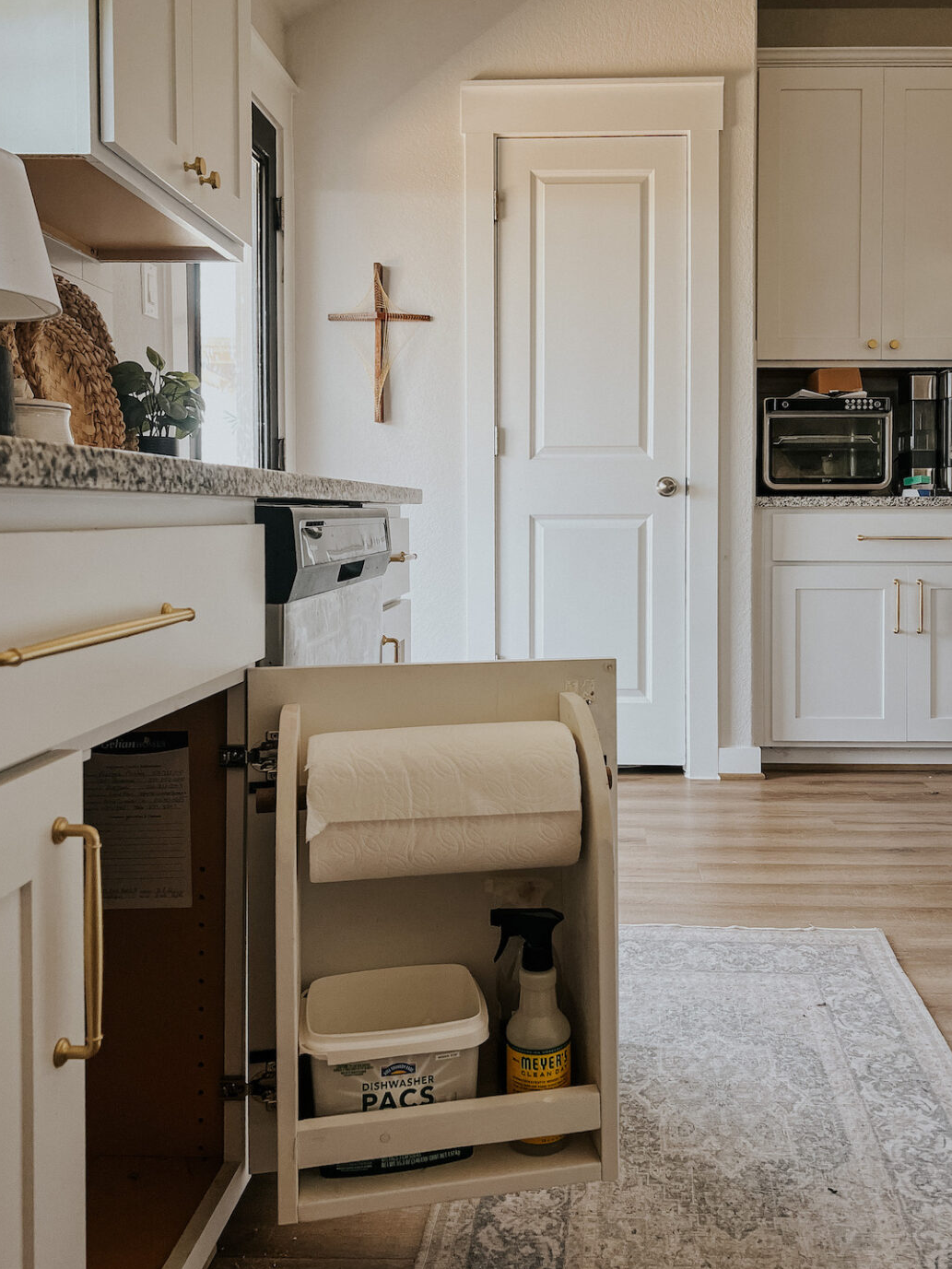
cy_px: 683
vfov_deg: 61.6
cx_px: 452
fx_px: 1063
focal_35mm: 29
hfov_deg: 48.2
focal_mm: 5.7
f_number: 1.5
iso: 80
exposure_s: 1/120
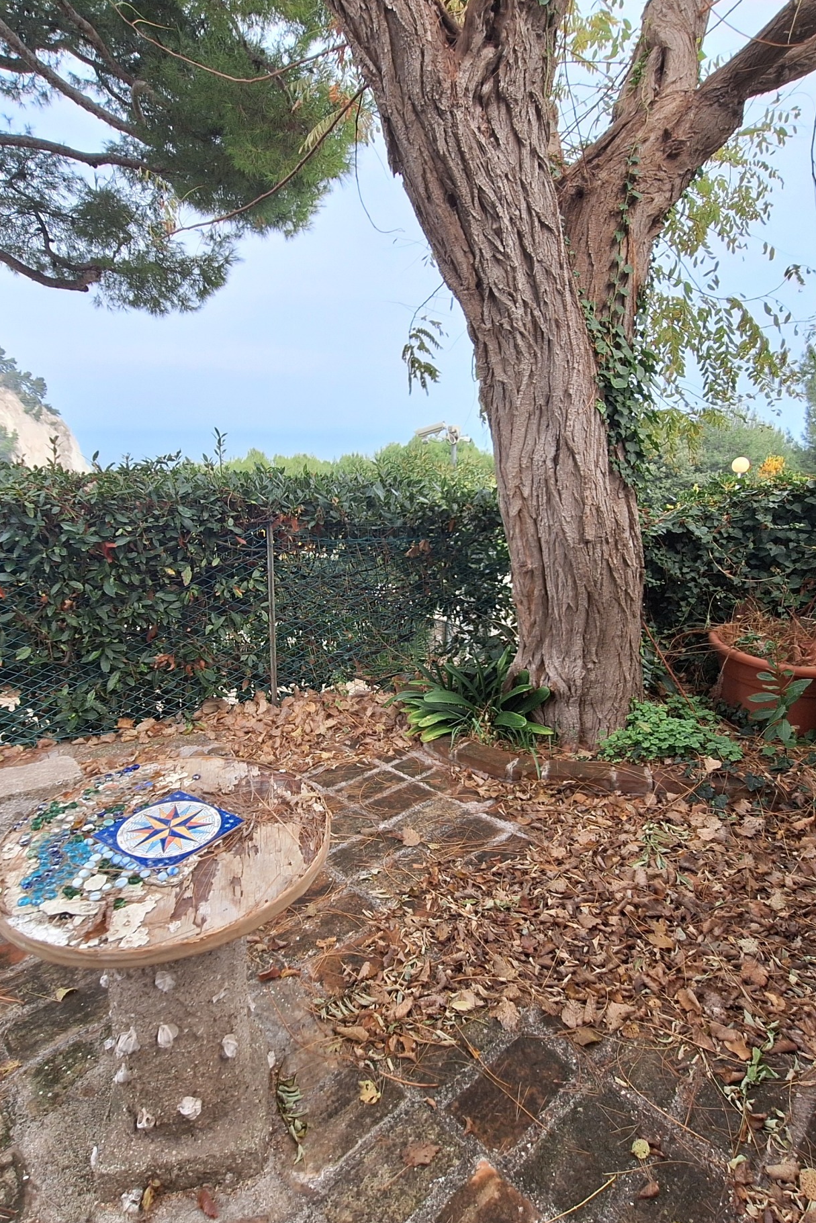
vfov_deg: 86.9
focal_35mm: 19
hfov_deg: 64.5
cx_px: 392
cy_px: 603
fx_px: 646
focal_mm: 1.74
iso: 40
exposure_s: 1/510
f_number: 2.2
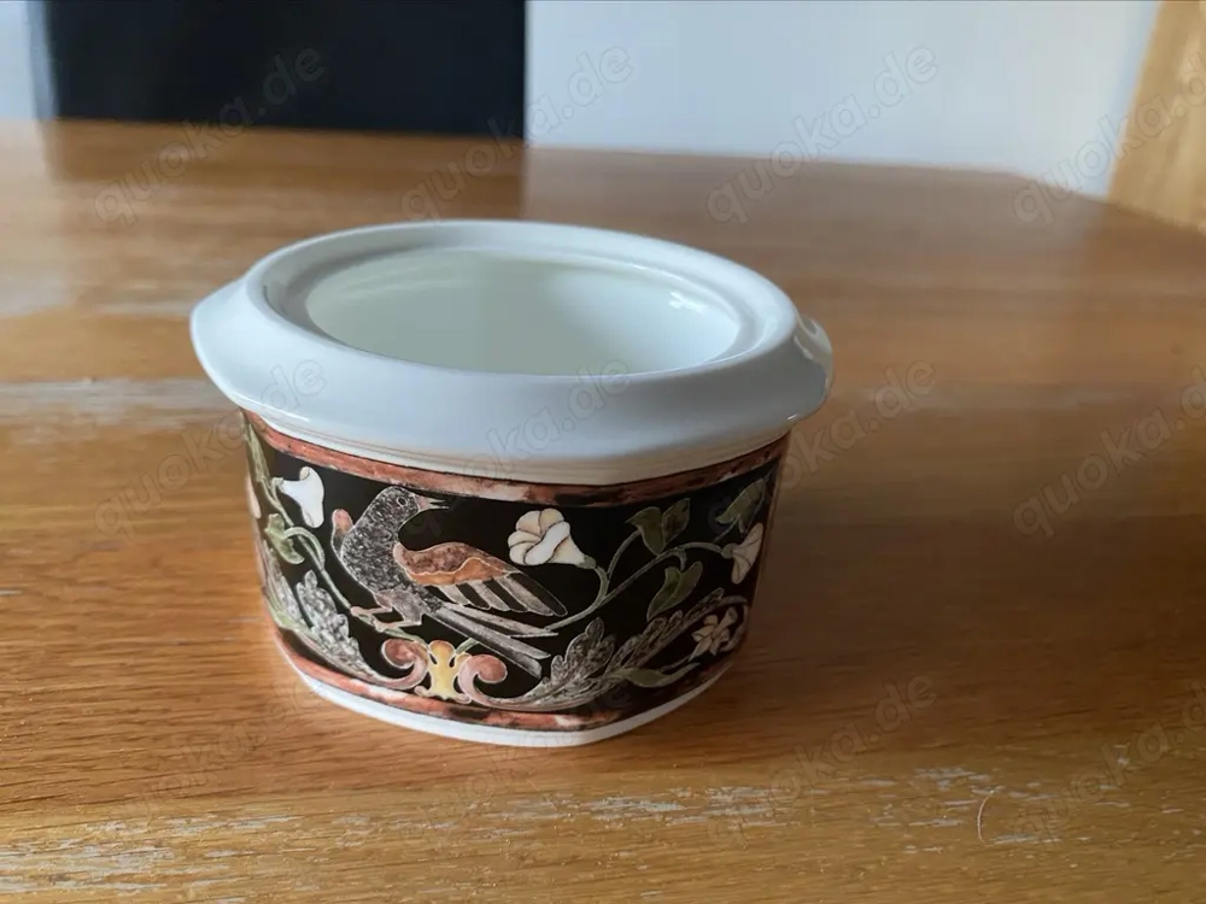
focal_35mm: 25
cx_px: 603
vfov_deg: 54.9
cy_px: 452
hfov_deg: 69.4
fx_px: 871
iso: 500
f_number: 1.8
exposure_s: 1/60
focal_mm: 4.25
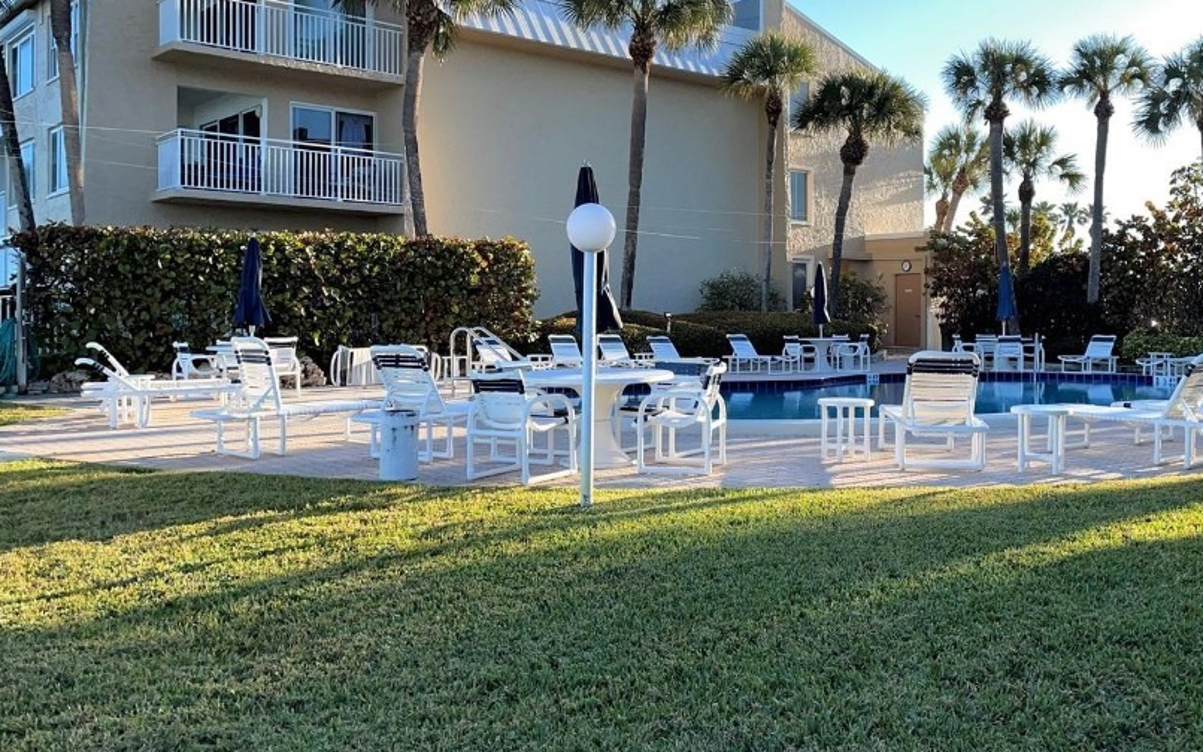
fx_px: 1148
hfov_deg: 54.9
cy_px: 351
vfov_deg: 36.3
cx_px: 722
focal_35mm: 35
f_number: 1.6
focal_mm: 4.2
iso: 32
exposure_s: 1/1261
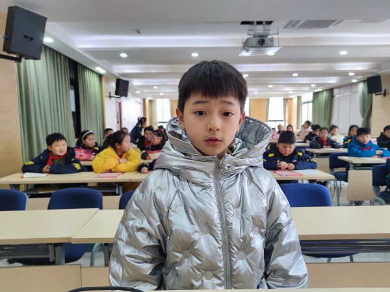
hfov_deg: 71.6
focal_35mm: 24
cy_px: 146
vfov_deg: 56.8
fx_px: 270
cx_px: 195
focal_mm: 6.72
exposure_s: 1/50
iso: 143
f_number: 1.69
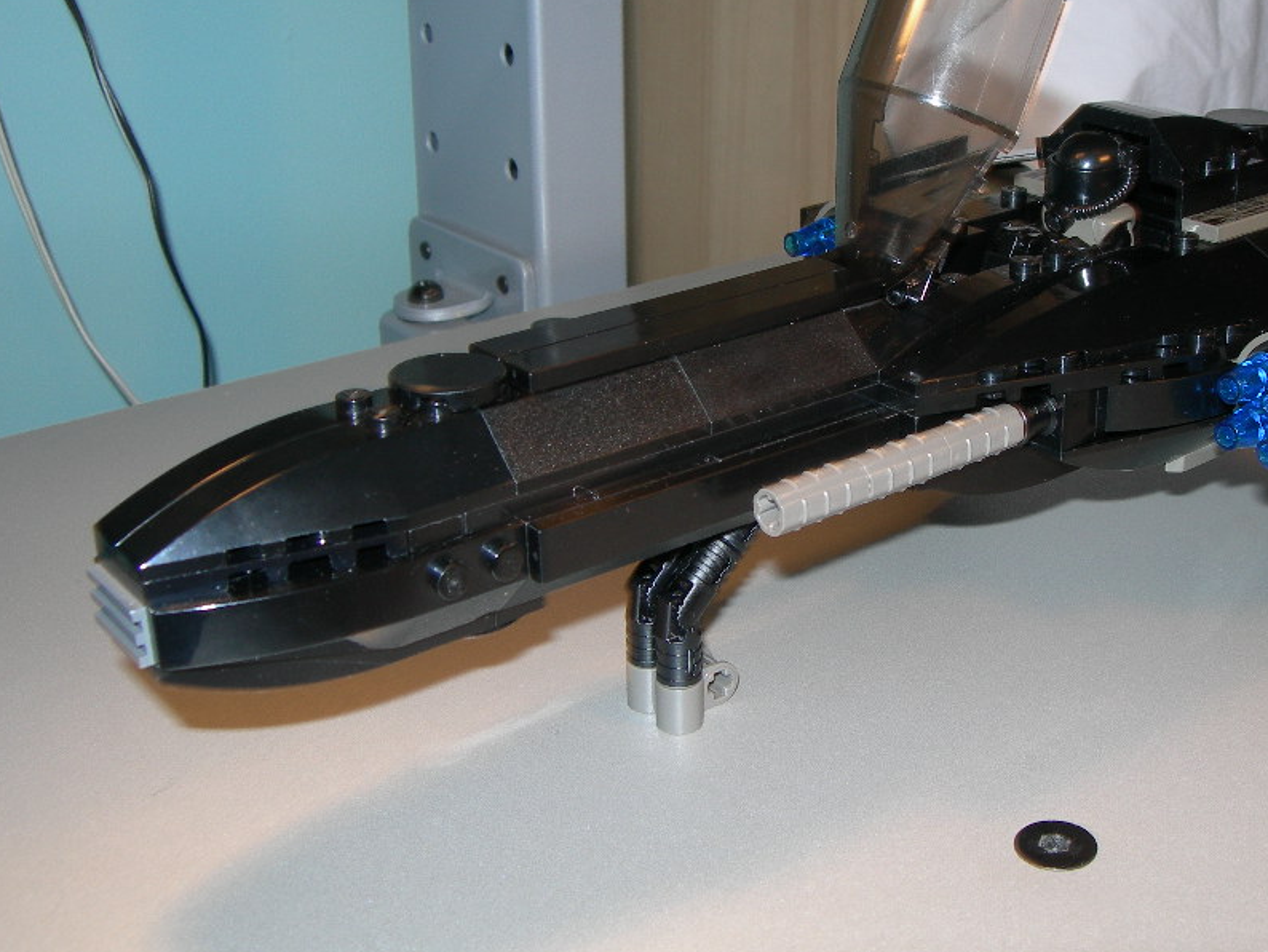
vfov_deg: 29.6
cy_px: 401
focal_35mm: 49
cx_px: 798
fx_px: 1795
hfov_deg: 38.6
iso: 50
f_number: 4.8
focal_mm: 7.8
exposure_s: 1/60.1
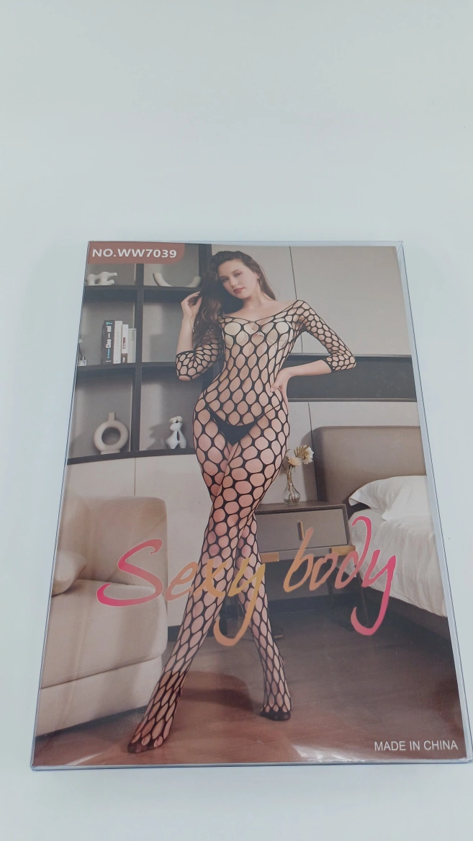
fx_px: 624
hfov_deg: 41.5
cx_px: 255
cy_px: 430
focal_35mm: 28
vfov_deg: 67.9
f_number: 1.8
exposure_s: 1/397
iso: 50
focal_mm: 4.65
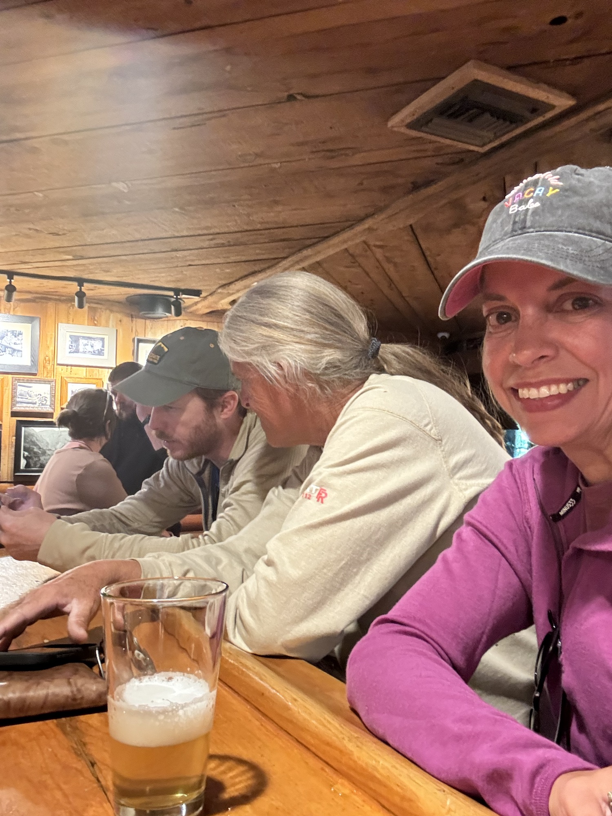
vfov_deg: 60.0
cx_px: 306
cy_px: 408
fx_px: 707
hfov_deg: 46.8
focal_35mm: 30
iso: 640
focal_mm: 2.69
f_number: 1.9
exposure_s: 1/30
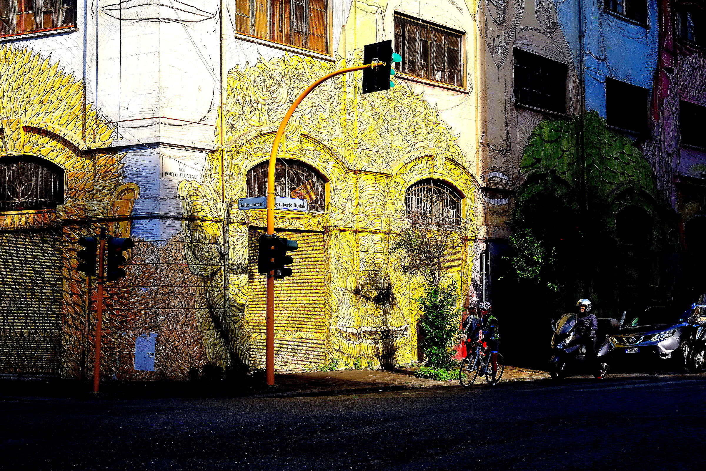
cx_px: 353
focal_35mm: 54
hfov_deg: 36.9
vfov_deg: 25.1
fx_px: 1059
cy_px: 236
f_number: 16
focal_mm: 35.8
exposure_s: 1/125
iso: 250
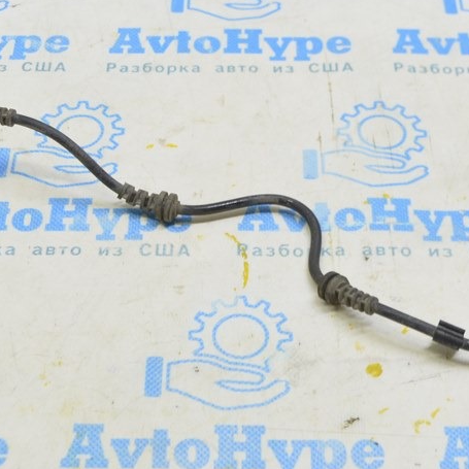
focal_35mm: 89
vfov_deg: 19.4
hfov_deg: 19.5
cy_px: 130
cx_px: 211
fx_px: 1364
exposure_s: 1/20
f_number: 5.6
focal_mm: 31
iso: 400
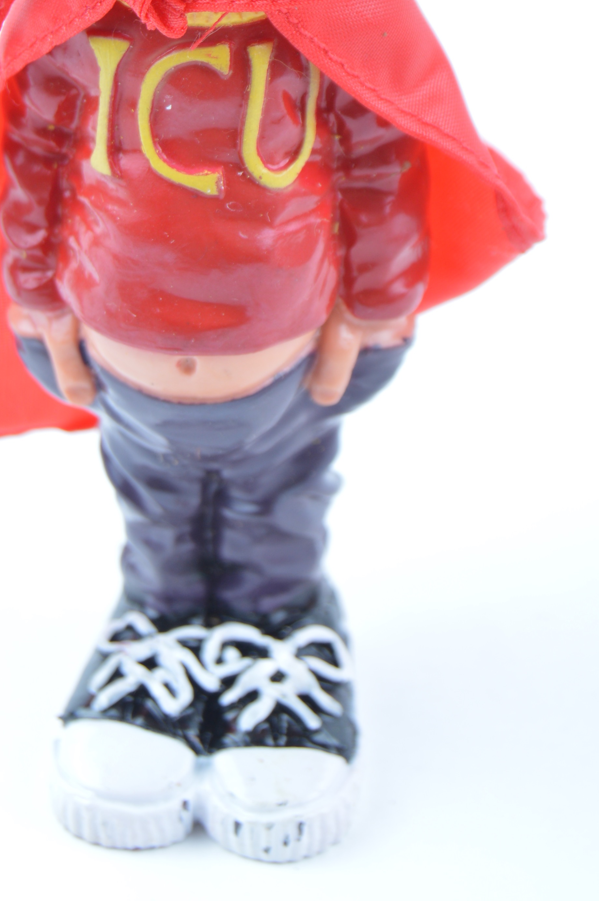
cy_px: 46
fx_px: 4251
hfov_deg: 8.1
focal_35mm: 170
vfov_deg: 12.0
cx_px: 172
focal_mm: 52
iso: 100
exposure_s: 1/30
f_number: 7.1
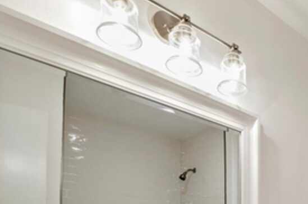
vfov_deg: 32.8
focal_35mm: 35
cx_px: 283
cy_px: 228
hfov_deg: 48.2
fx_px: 299
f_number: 8
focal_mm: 10
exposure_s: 1/30
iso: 400
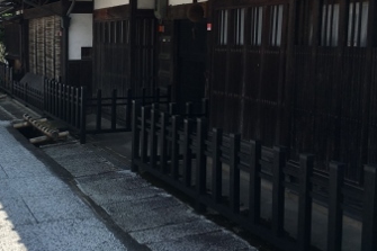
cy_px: 76
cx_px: 108
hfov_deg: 42.6
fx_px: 471
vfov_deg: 29.5
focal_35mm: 45
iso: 25
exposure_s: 1/1183
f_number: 2.2
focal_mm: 4.15
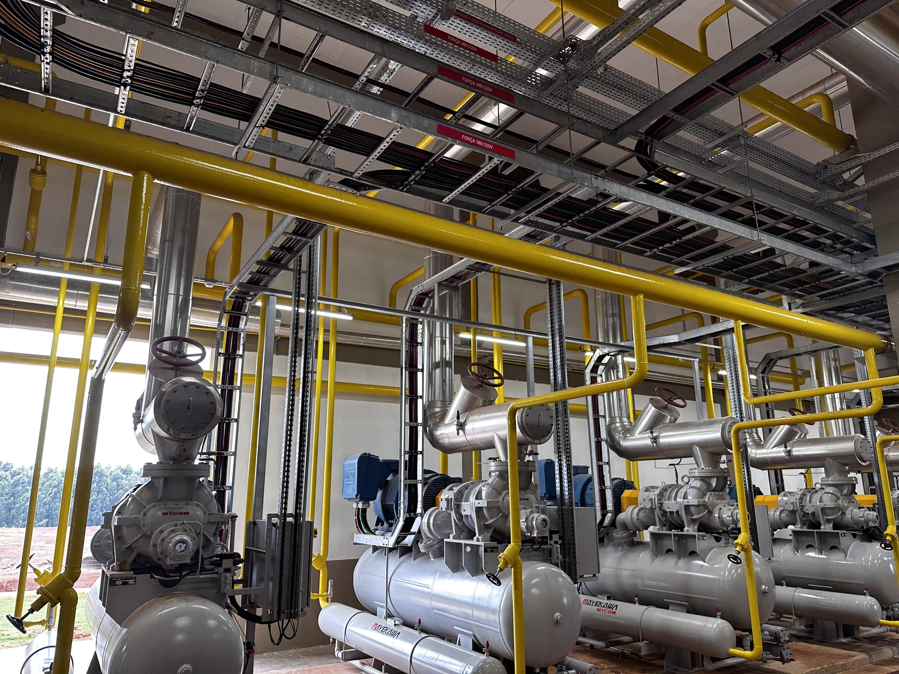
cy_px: 337
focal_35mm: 24
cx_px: 450
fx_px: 623
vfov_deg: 56.8
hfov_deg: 71.6
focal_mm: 6.86
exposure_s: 1/120
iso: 100
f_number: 1.78
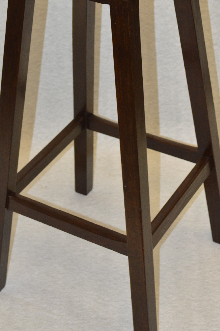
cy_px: 125
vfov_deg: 22.6
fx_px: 825
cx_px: 95
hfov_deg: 15.2
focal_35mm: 90
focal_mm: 38
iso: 200
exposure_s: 1/50
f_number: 5.6
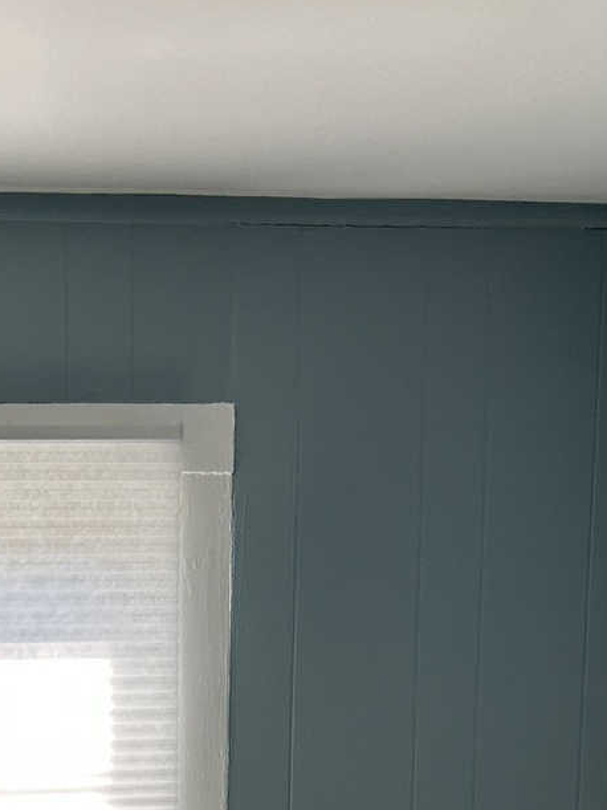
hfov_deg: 14.5
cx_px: -163
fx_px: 2292
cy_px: 1332
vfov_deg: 17.3
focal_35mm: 98
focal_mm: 5.7
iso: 50
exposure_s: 1/349
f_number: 1.5
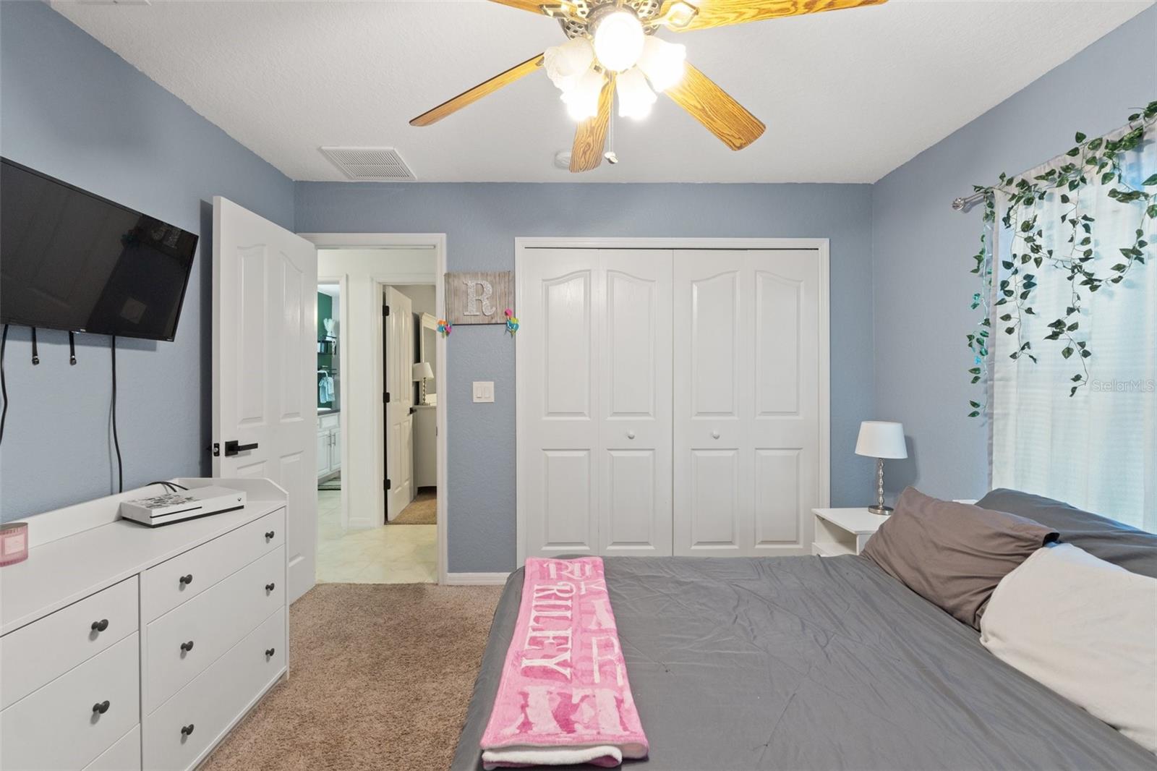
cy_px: 386
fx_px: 482
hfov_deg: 100.4
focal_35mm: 15
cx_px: 578
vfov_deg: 77.3
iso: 400
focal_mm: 10
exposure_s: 1/6
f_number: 7.1
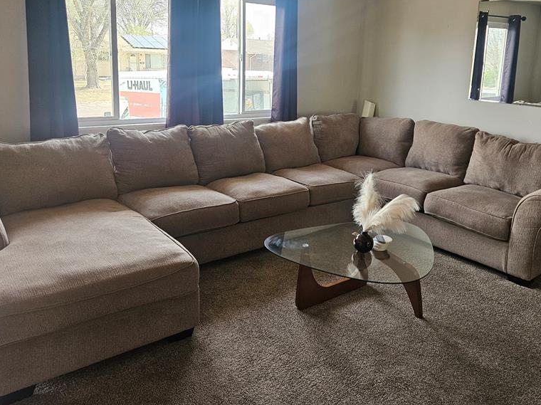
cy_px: 143
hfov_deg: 58.2
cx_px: 305
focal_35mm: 31
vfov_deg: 44.9
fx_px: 484
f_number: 1.8
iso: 250
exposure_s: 1/207
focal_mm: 5.4
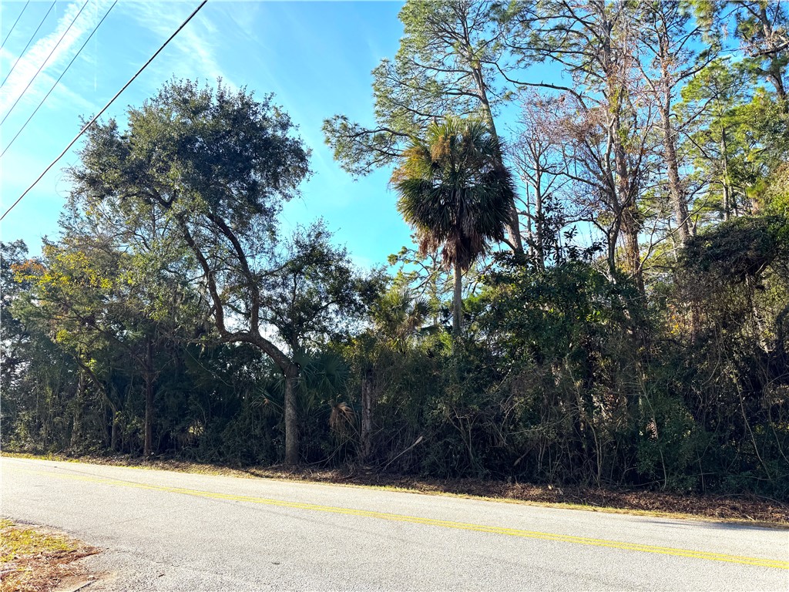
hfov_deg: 71.6
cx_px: 394
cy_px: 296
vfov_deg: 56.8
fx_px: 547
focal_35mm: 24
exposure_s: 1/1678
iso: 80
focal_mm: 6.76
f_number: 1.78
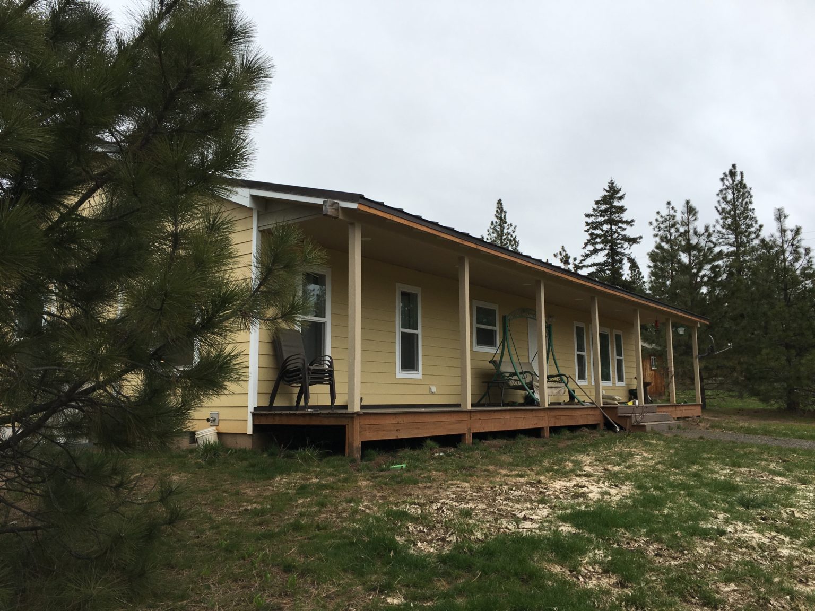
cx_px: 408
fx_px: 683
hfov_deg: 61.7
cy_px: 306
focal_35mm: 29
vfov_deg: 48.2
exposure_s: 1/1261
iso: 25
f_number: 2.2
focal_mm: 4.15
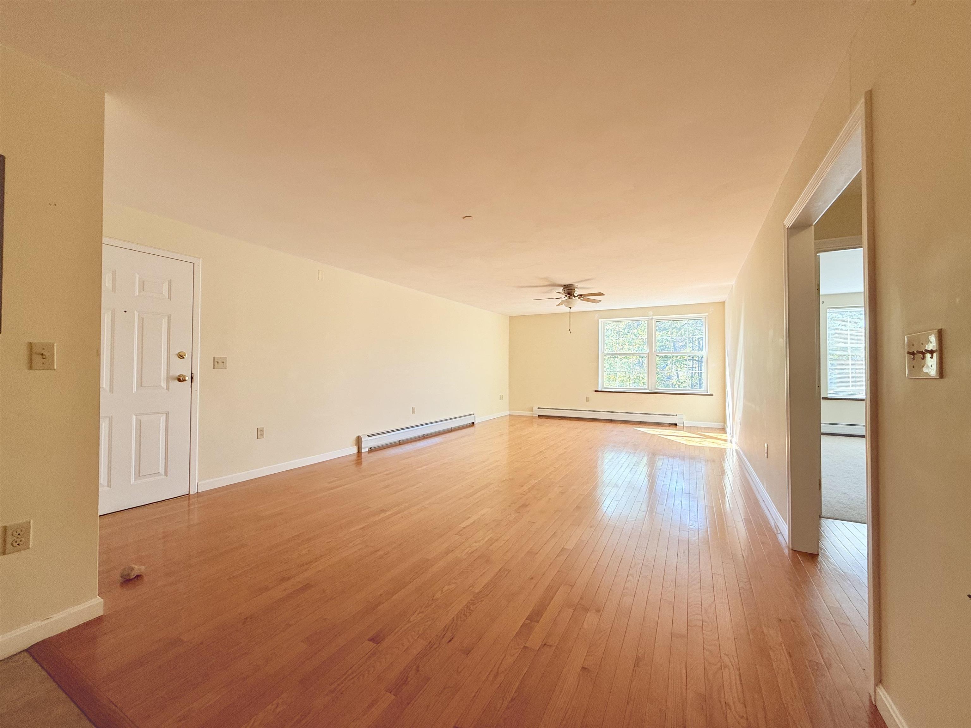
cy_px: 364
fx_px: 393
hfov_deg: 102.1
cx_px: 486
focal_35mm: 14
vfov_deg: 85.7
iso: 64
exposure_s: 1/122
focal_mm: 2.22
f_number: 2.2
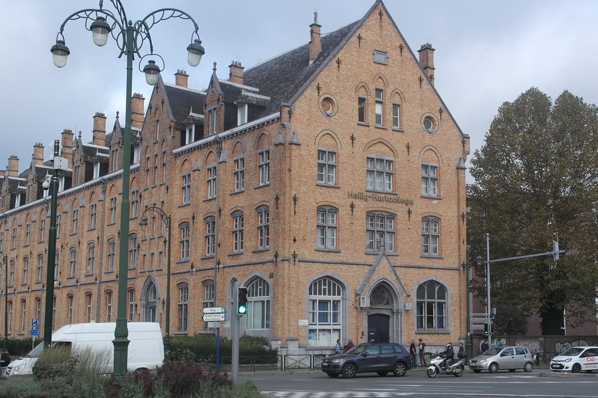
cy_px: 237
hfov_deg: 43.3
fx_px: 747
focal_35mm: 45
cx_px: 369
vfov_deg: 29.8
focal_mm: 20
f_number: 5
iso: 100
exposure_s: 1/160
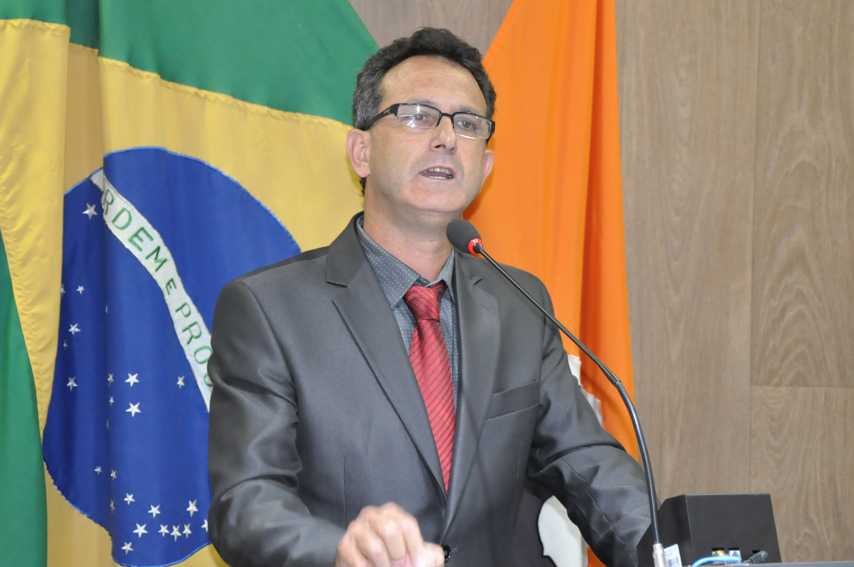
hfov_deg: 19.3
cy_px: 273
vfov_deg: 12.9
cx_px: 408
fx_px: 2511
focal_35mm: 106
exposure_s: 1/60
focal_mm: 66
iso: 2000
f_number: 5.3
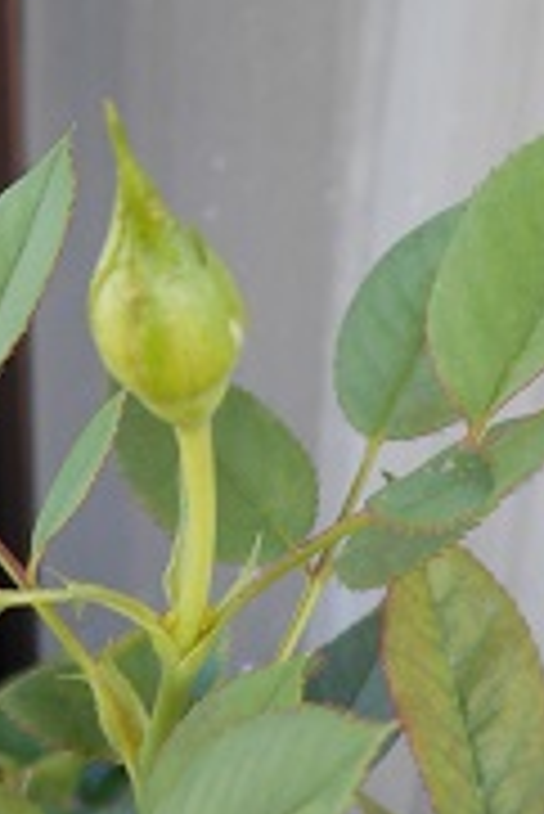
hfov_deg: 17.8
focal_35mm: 77
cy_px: 1012
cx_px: 268
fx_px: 1742
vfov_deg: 23.7
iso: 80
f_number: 3.4
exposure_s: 1/40
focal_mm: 4.7
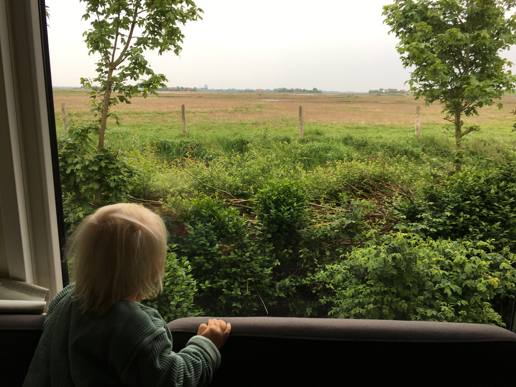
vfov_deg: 48.2
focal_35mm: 29
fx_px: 432
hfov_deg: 61.7
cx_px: 258
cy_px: 194
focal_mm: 4.15
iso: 25
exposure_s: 1/50
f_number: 2.2
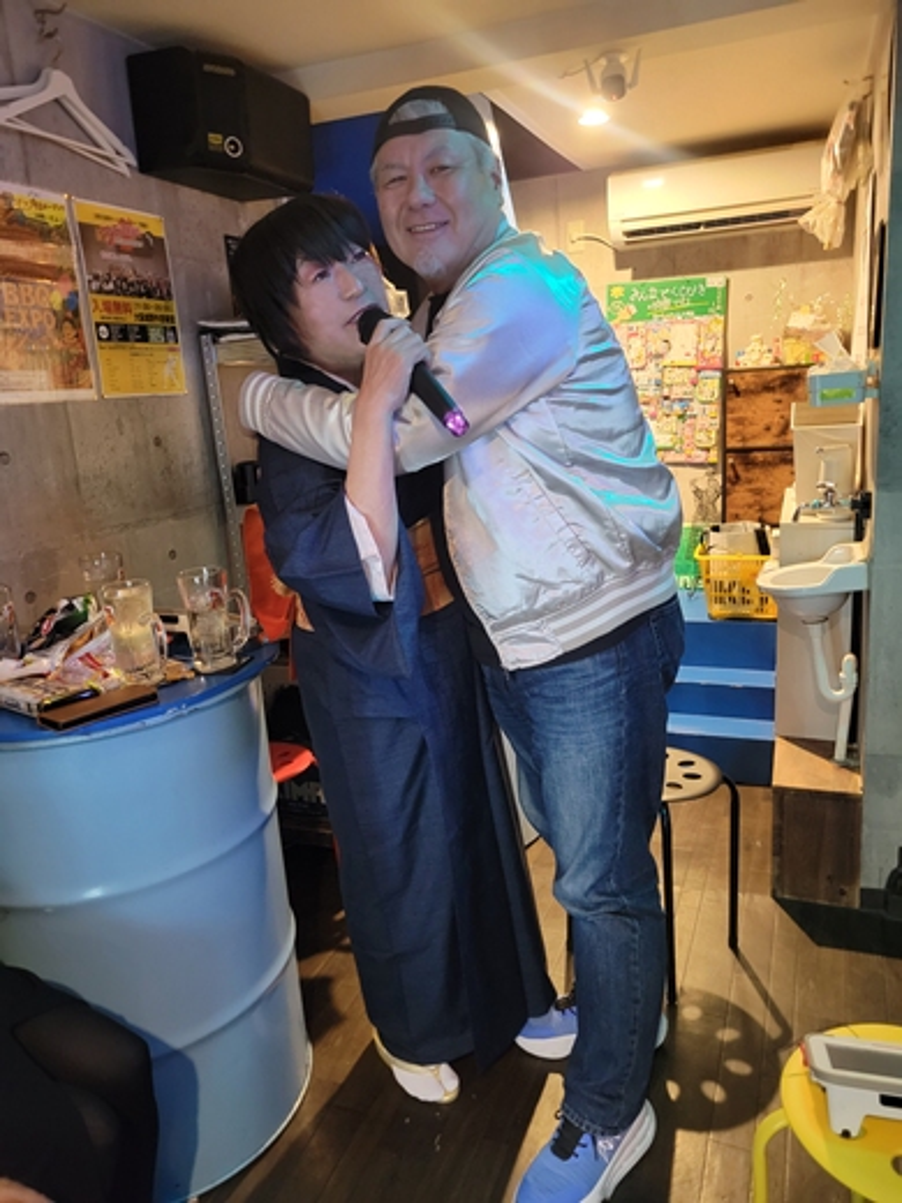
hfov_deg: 53.1
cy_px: 602
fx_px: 903
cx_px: 451
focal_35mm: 26
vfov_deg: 67.3
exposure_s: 1/24
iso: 1000
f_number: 1.8
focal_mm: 5.4
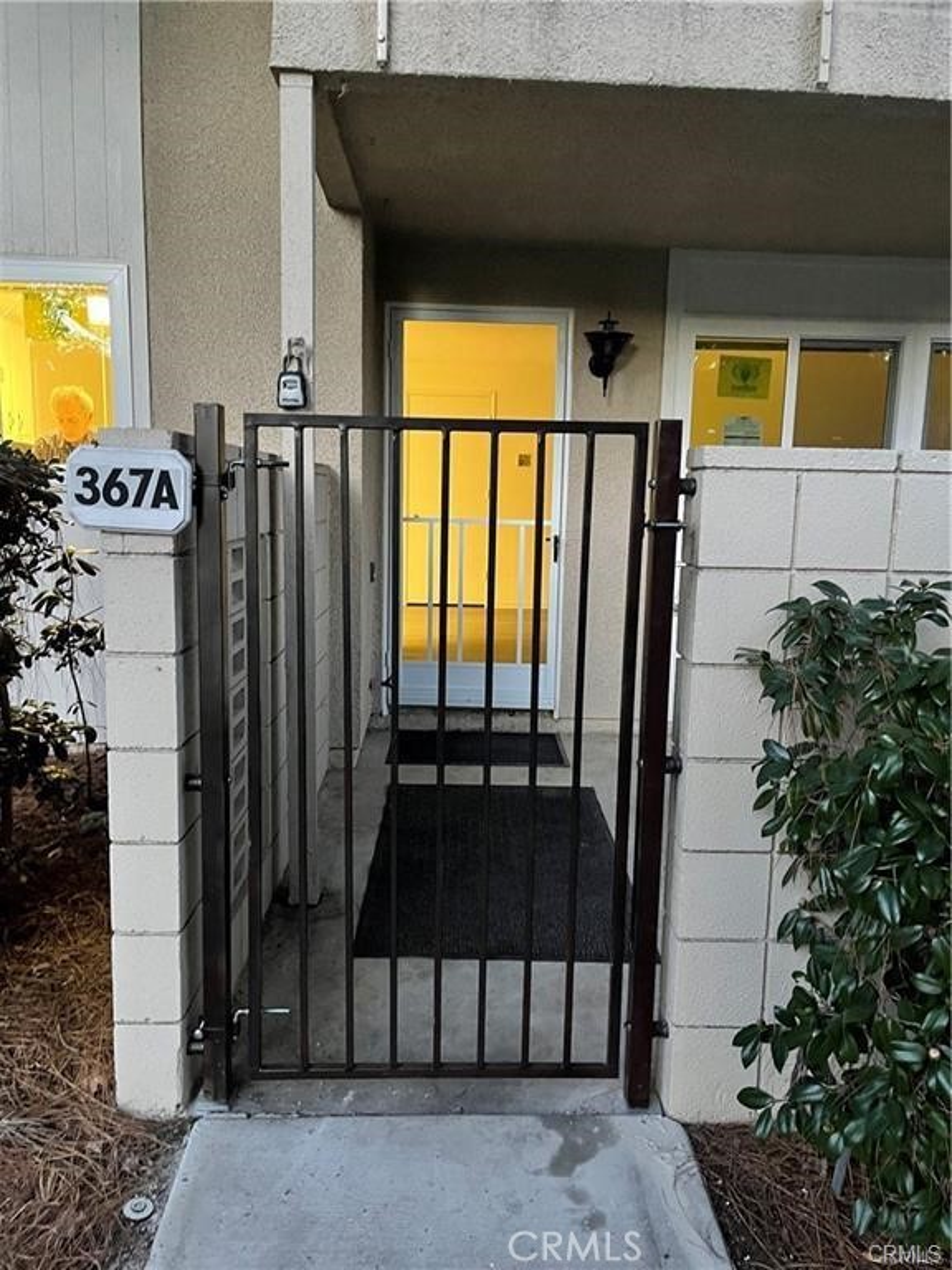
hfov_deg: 53.1
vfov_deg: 67.3
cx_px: 476
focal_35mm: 26
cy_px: 635
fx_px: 953
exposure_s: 1/30
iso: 800
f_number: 1.6
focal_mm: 5.1
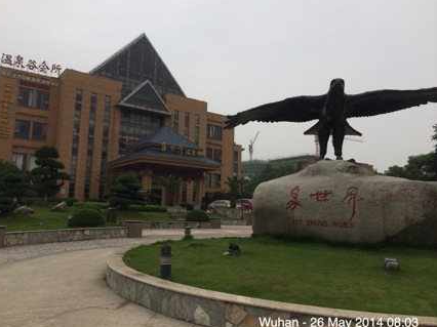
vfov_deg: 45.4
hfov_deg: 58.4
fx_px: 391
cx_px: 216
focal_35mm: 31
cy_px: 165
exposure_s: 1/2160
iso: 40
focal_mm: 4.12
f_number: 2.2
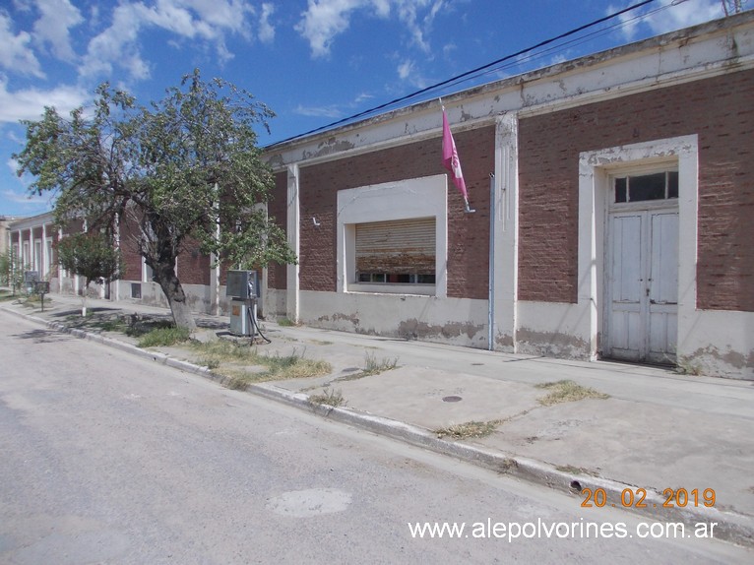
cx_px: 377
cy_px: 282
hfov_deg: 63.5
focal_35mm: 28
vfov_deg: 49.7
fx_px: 610
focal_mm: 4
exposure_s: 1/640
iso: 80
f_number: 5.4
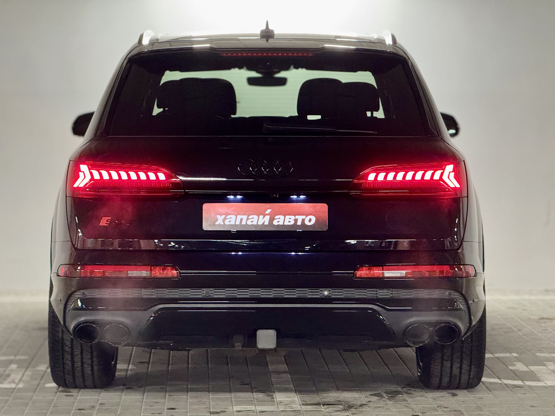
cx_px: 278
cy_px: 208
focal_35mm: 120
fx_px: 1924
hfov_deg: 16.4
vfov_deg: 12.3
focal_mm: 15.66
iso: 500
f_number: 2.8
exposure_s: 1/33
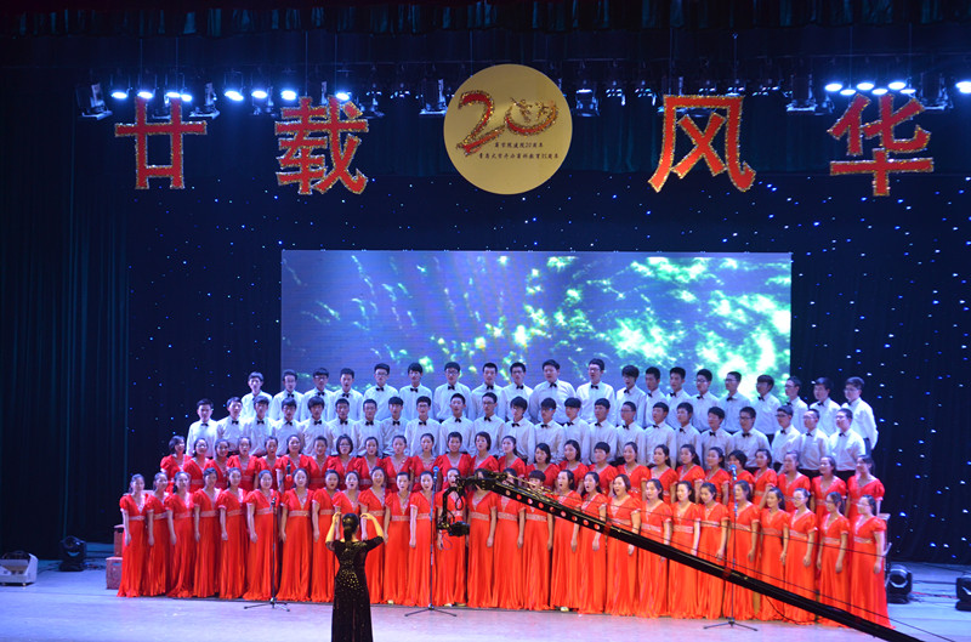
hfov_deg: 24.7
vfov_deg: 16.5
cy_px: 321
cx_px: 486
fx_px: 2219
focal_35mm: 82
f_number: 5.6
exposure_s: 1/40
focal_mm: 55
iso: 800
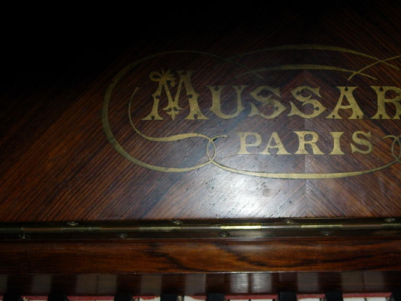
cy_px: 213
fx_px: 660
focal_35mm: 57
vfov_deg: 25.4
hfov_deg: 33.5
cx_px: 271
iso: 79
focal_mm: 7.8
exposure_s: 1/64
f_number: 2.8
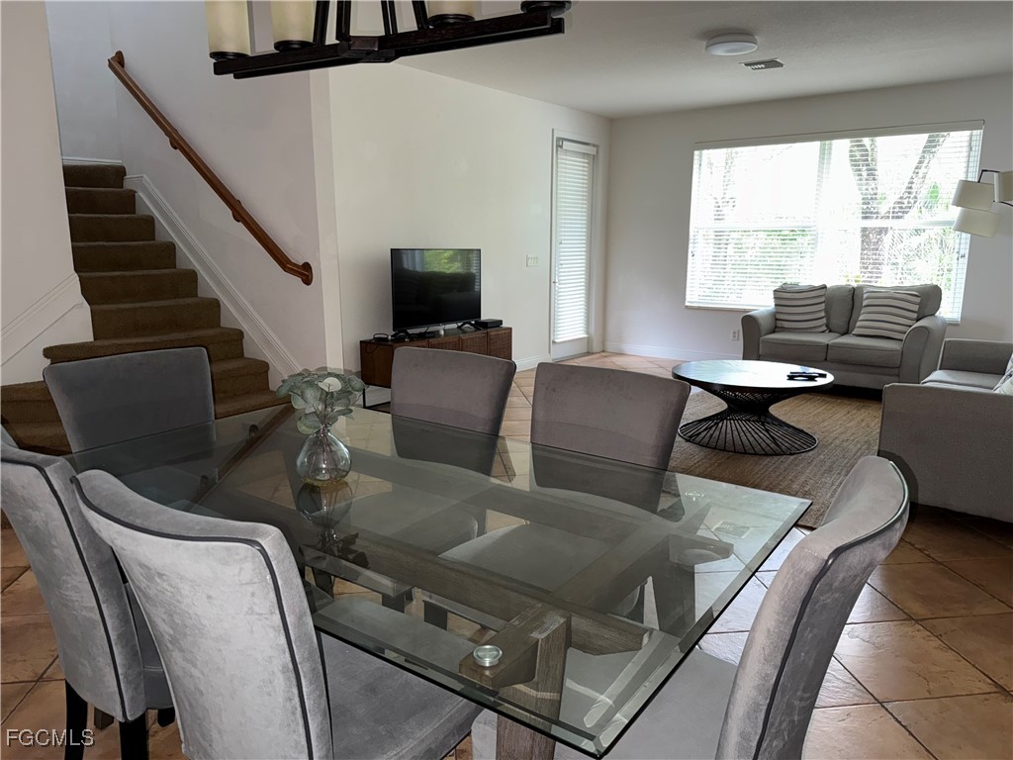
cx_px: 506
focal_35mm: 24
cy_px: 380
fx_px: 702
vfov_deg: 56.8
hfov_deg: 71.6
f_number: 1.78
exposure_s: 1/15
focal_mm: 6.76
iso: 200
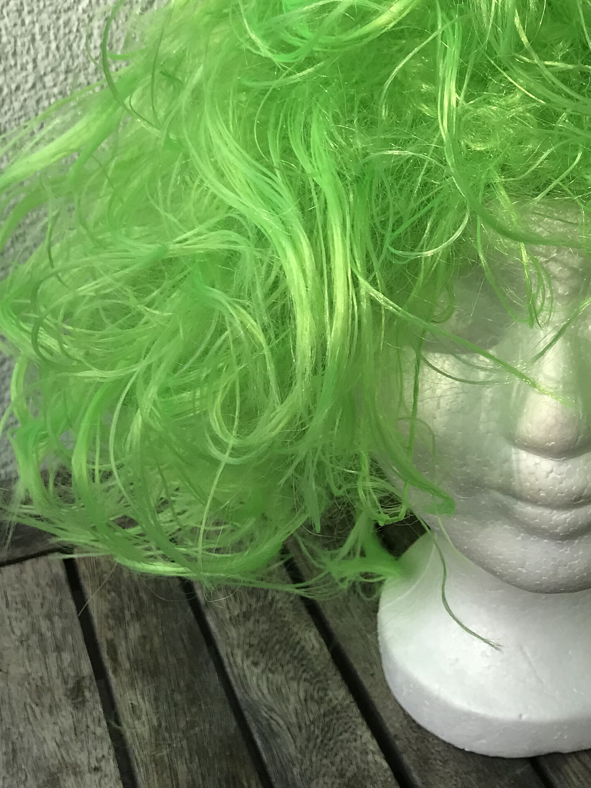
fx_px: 1343
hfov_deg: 24.4
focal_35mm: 59
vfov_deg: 31.5
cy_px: 117
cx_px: 486
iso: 20
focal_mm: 3.99
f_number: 1.8
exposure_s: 1/1709
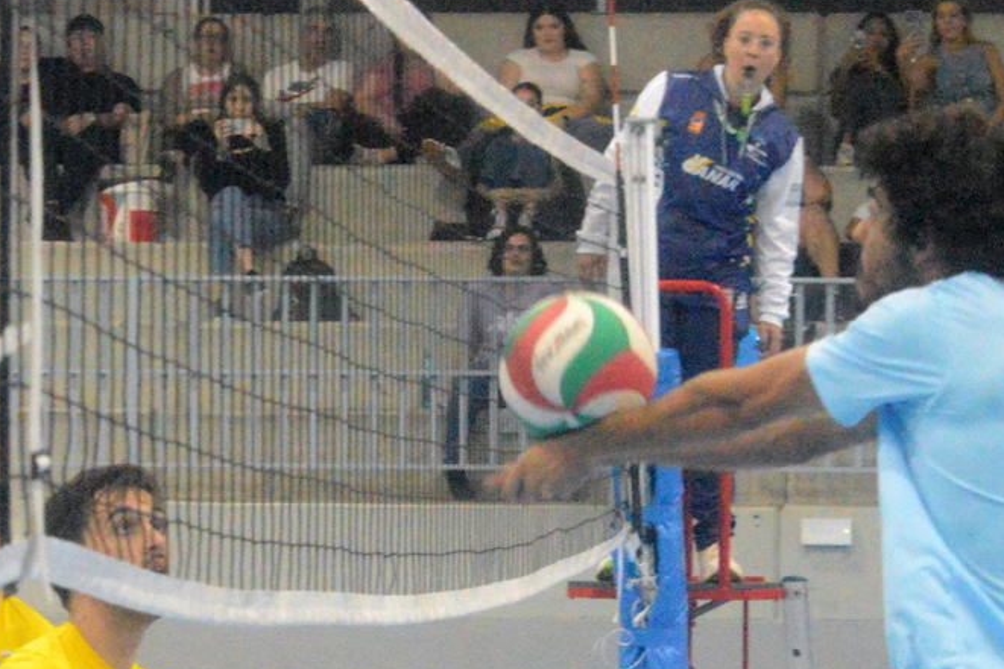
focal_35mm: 187
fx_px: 5216
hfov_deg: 11.0
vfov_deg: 7.3
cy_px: 593
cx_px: 369
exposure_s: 1/400
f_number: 7.1
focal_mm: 55
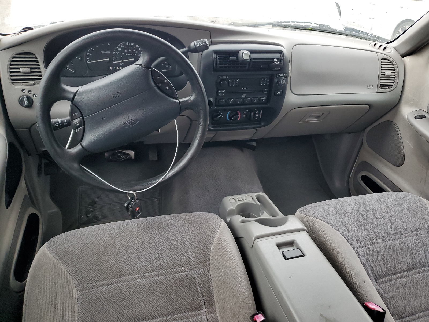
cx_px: 214
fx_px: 322
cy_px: 161
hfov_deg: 67.3
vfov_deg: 53.1
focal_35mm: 26
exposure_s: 1/120
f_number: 1.5
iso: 86
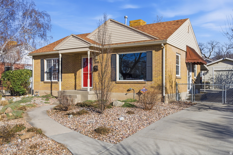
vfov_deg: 37.8
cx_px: 116
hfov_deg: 54.4
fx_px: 226
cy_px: 78
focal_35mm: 35
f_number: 9
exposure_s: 1/8000
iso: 1000
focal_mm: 35
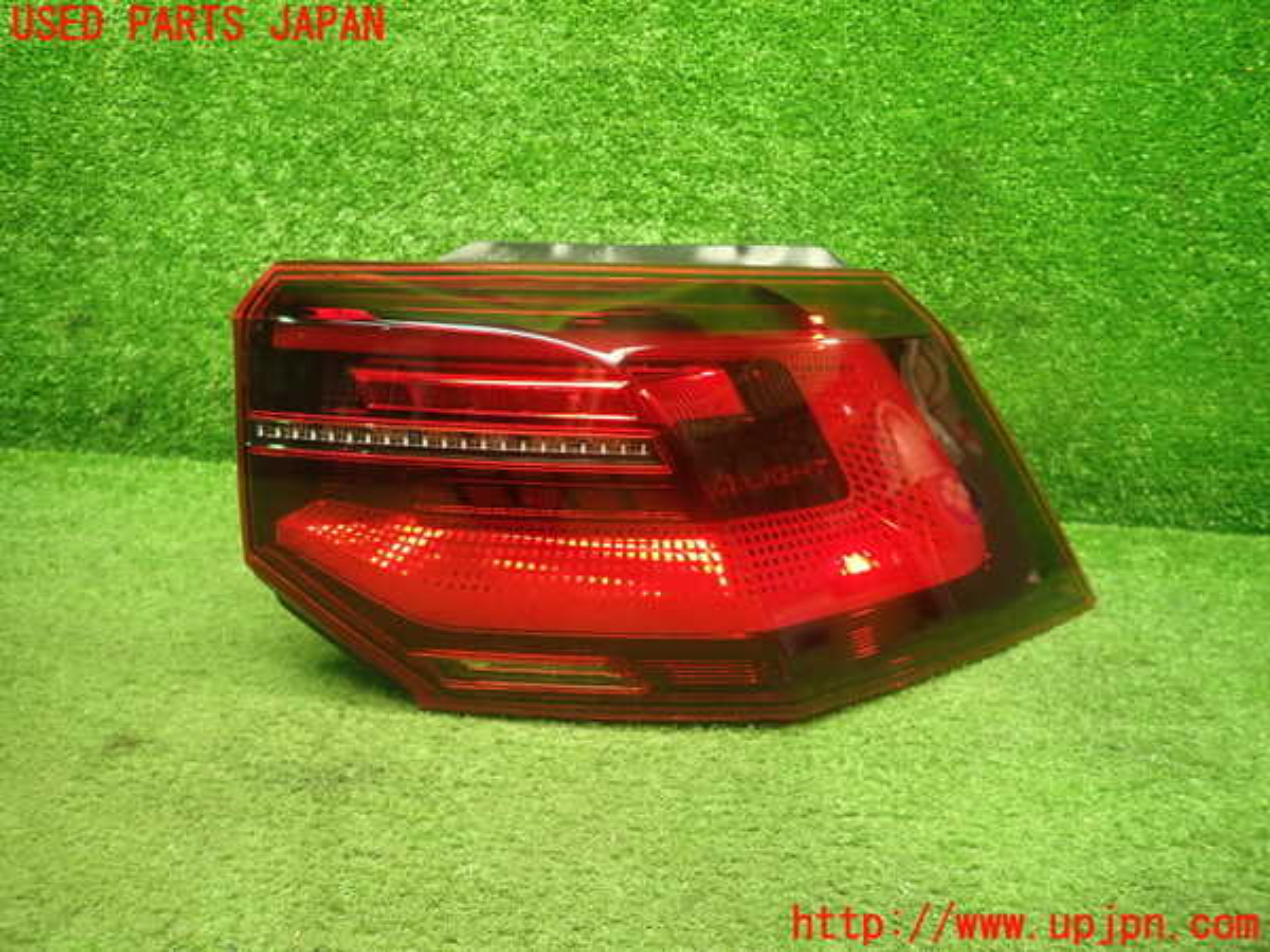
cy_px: 476
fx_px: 917
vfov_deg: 54.9
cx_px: 635
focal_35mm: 25
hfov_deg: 69.4
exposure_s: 1/30
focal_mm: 4.5
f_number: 2
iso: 320
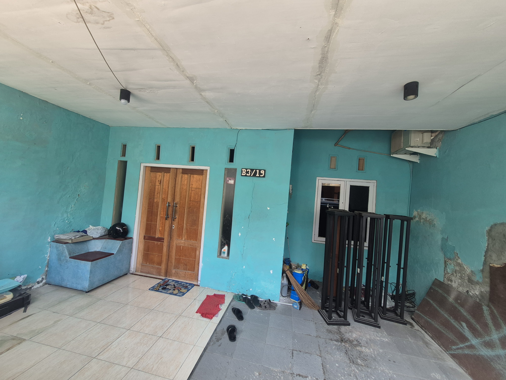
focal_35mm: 13
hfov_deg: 106.2
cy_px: 190
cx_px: 253
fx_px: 190
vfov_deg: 89.9
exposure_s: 1/100
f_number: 2.2
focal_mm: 1.74
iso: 64
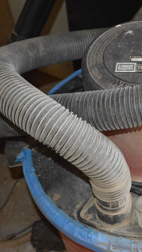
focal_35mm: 76
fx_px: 509
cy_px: 126
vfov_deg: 27.9
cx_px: 146
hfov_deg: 15.6
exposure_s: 1/60
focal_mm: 32
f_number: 4.8
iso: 3200
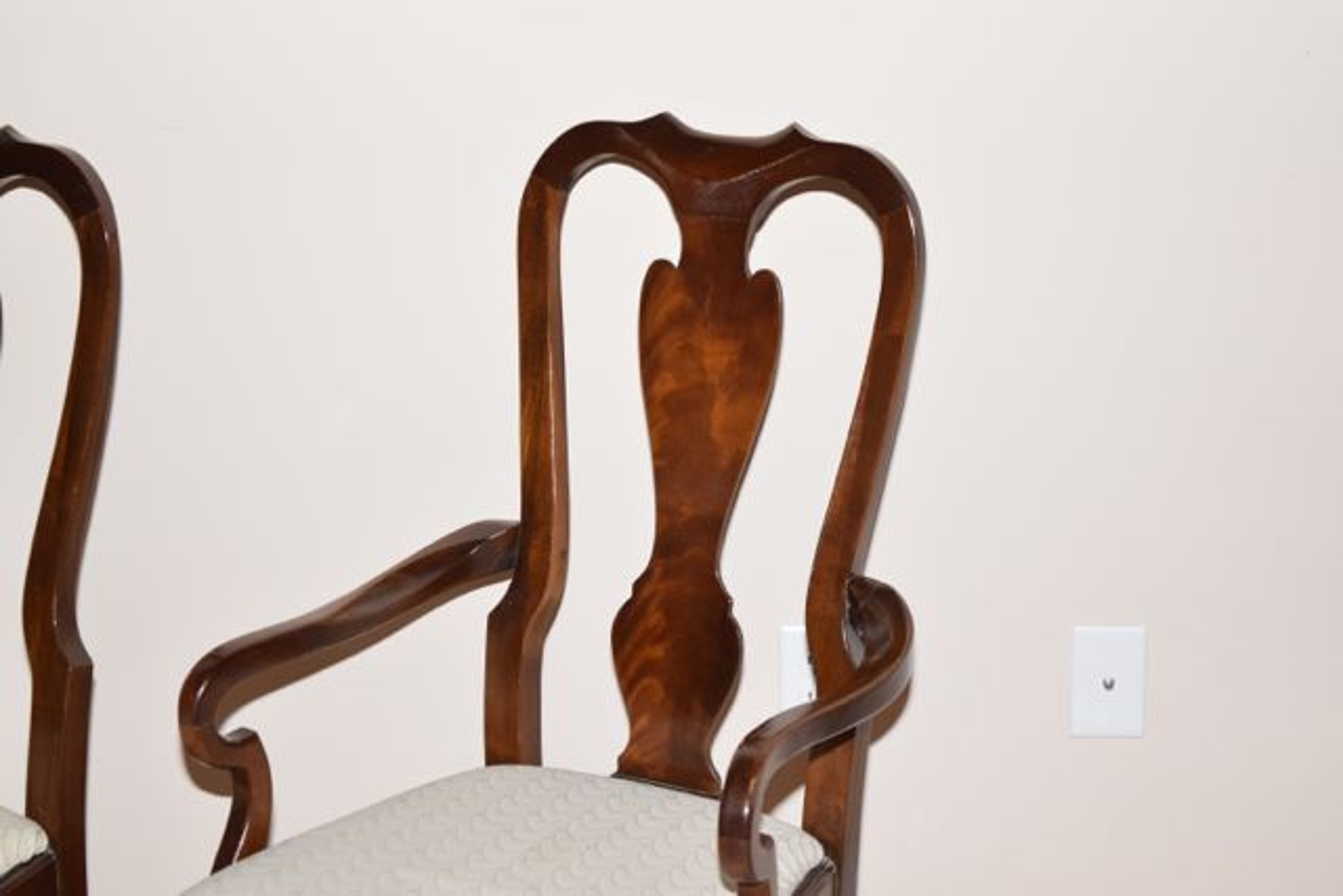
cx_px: 672
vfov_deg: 16.6
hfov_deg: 24.6
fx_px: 3078
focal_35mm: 82
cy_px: 448
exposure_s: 1/125
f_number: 5.6
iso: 800
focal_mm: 55
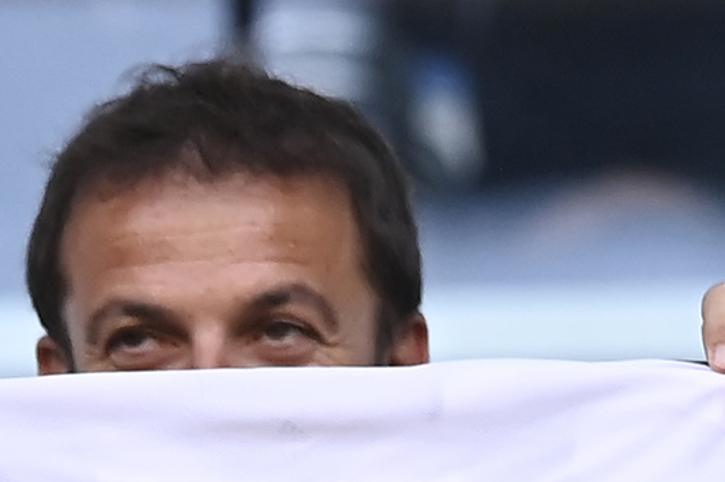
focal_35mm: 1053
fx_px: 21192
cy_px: 628
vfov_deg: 1.3
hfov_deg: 2.0
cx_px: 218
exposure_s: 1/1600
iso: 1600
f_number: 4.5
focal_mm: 400
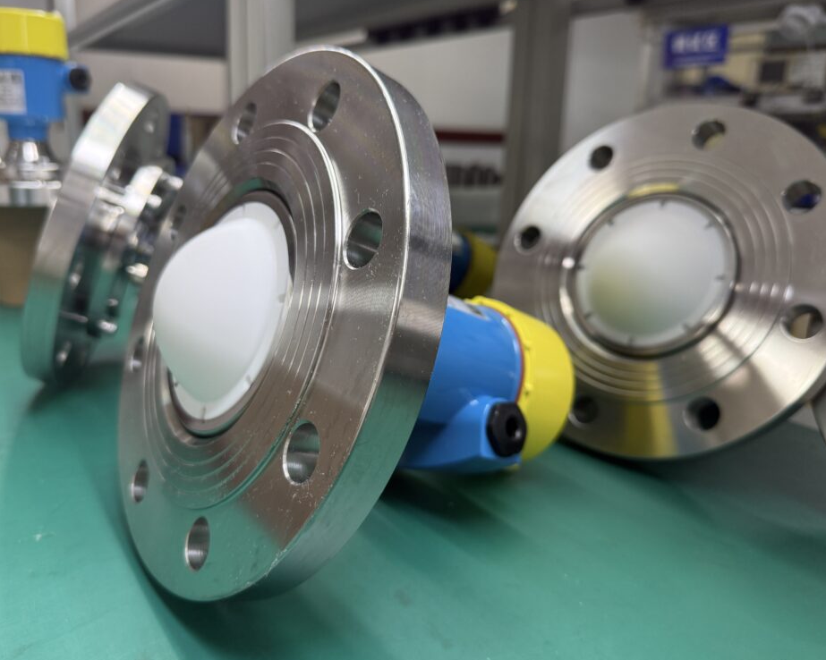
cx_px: 400
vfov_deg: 54.9
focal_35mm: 26
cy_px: 323
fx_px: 635
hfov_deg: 66.0
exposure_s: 1/100
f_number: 1.78
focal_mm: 6.76
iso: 160
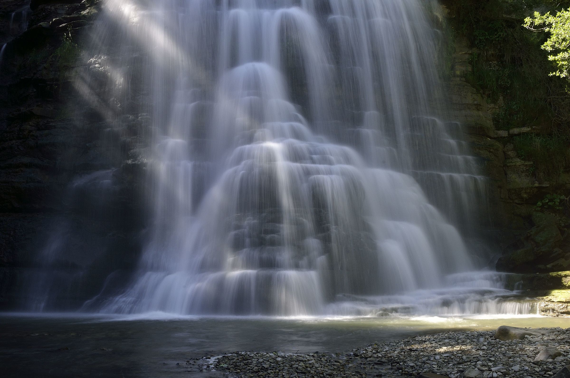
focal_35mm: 42
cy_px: 189
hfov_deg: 46.5
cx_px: 285
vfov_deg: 31.8
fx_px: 664
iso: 200
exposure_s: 1/1.6
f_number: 20
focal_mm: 28
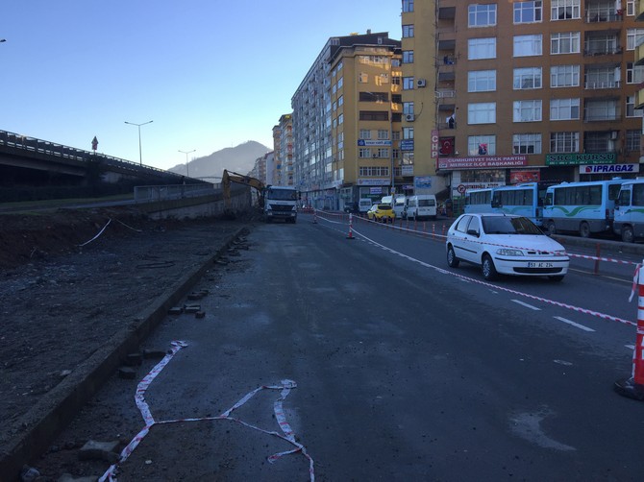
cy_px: 241
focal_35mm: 29
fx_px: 539
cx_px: 322
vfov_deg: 48.2
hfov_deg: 61.7
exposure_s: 1/706
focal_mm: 4.15
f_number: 2.2
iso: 32
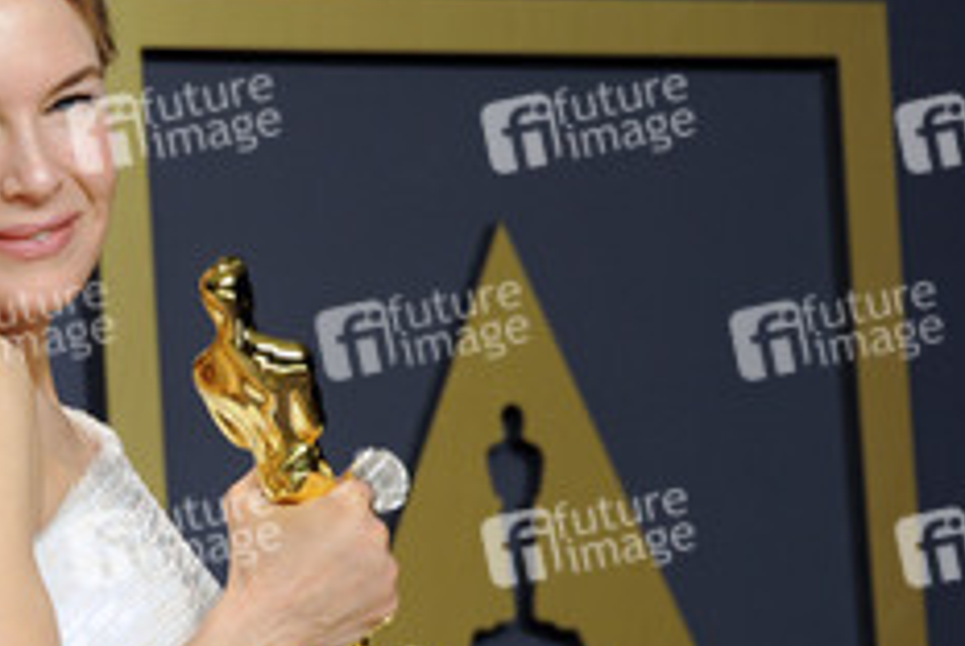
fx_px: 9313
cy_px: 435
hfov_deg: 5.9
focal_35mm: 347
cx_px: 62
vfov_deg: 4.0
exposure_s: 1/125
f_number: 6.3
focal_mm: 180
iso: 1600
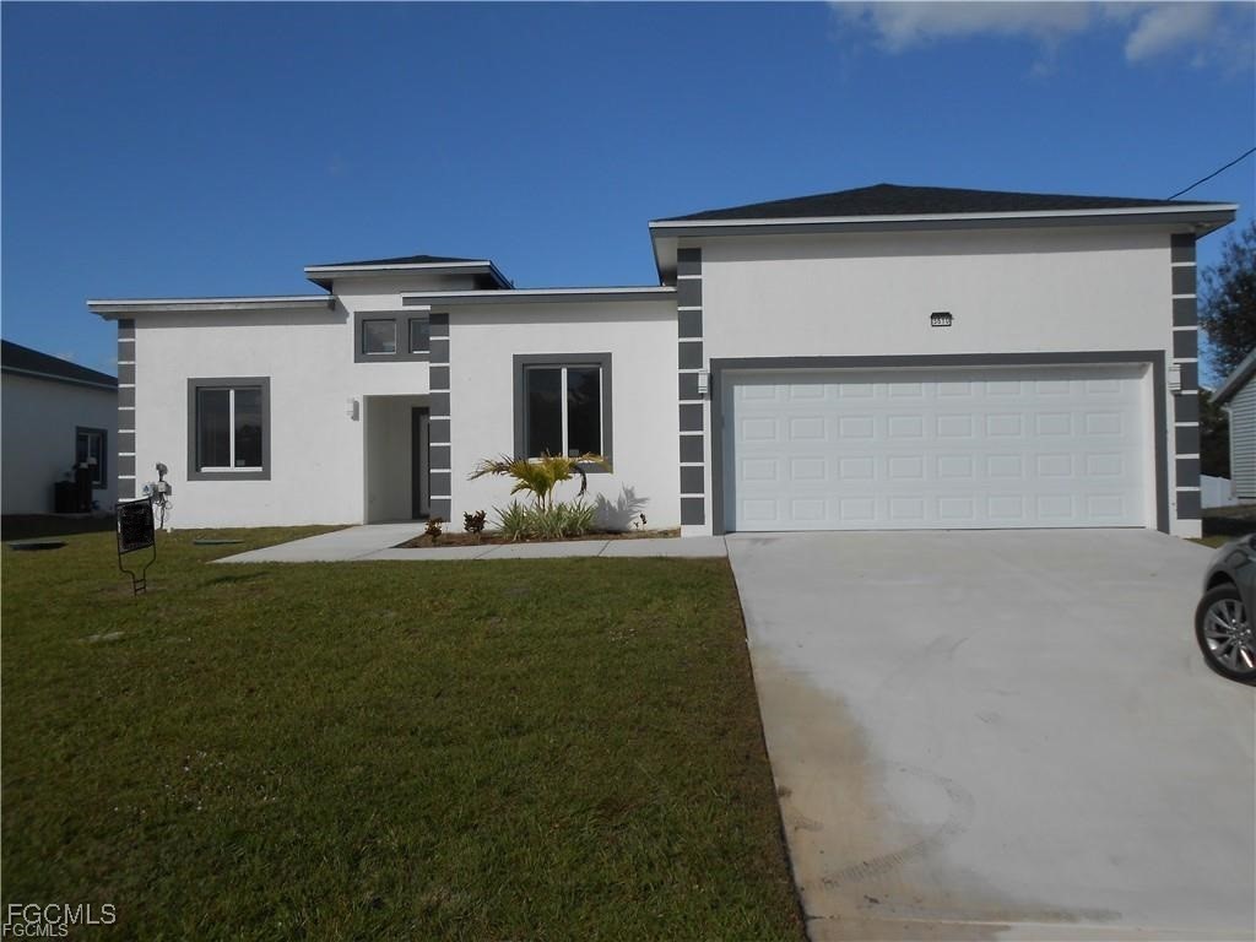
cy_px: 471
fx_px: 943
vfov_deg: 53.1
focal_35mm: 26
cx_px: 628
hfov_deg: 67.3
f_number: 11.5
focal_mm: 4.6
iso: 80
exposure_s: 1/250
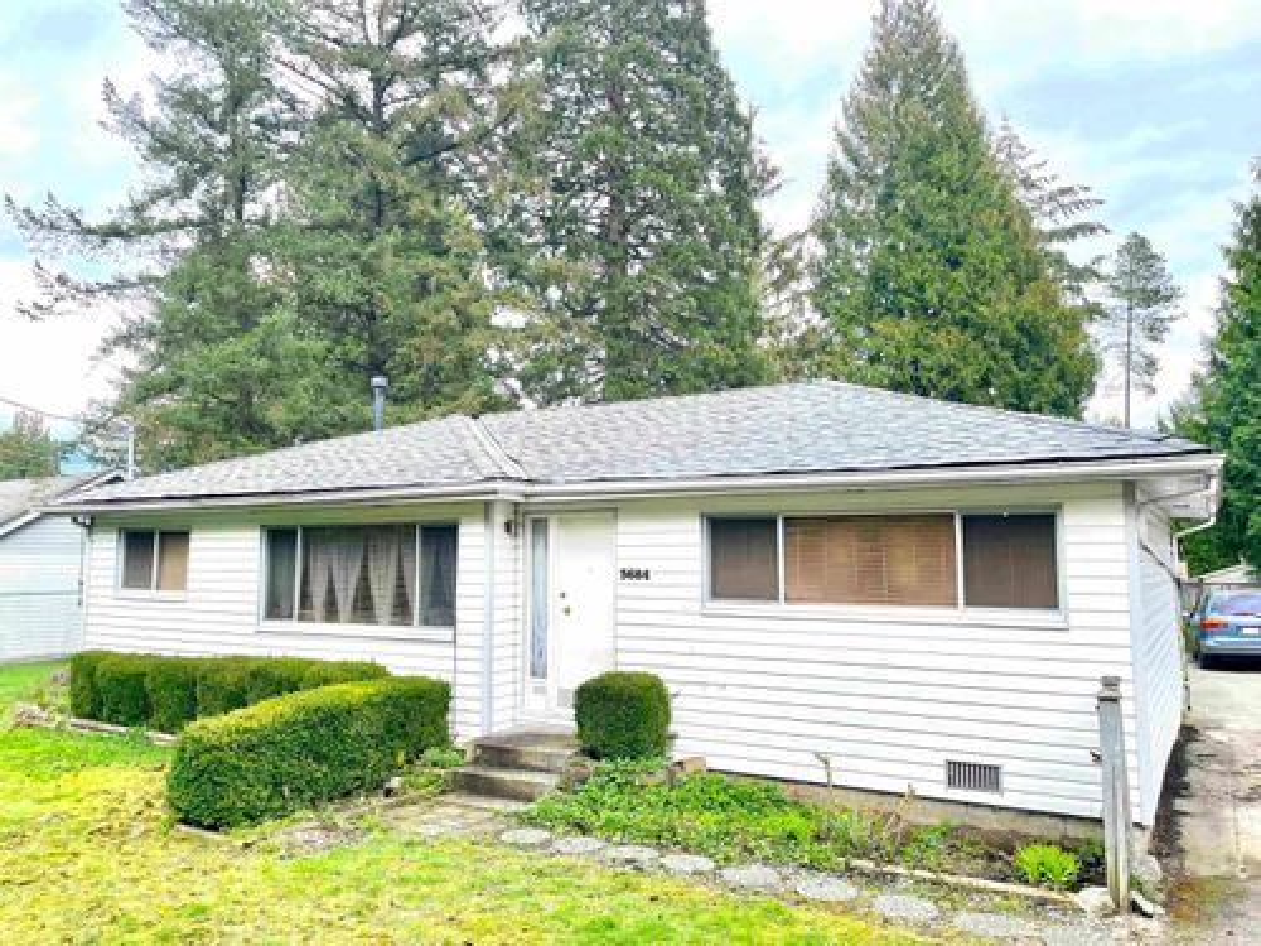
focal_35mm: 26
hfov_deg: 67.3
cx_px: 630
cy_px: 473
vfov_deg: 53.1
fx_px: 947
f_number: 1.6
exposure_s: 1/556
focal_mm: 4.2
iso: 50
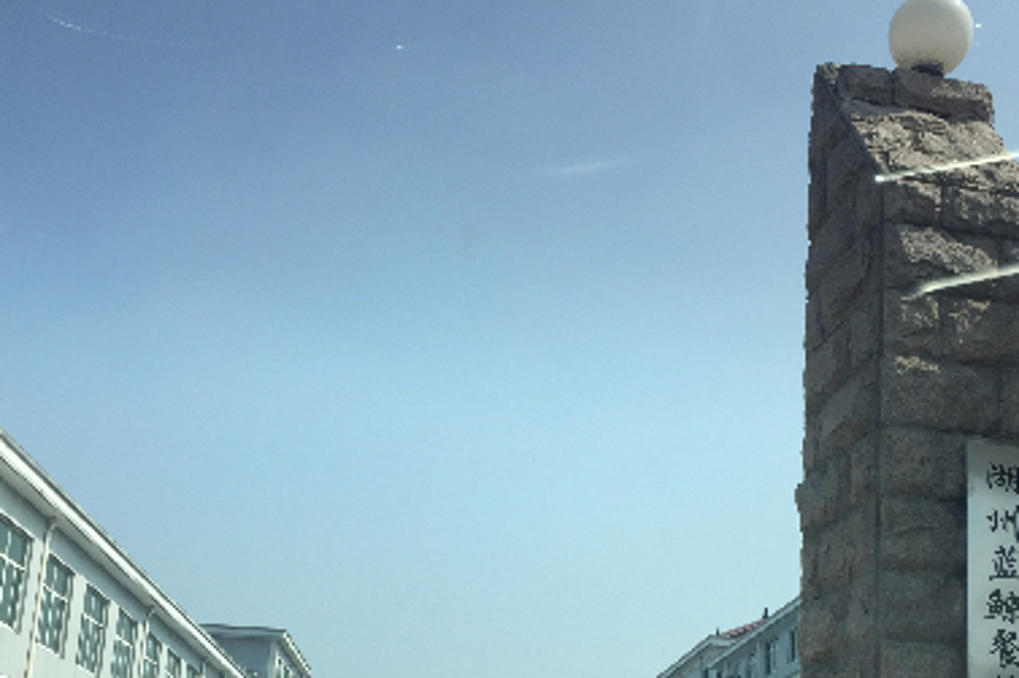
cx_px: 597
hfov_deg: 41.0
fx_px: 1358
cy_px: 581
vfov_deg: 27.3
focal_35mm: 48
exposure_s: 1/1412
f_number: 2.2
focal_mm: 4.15
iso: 32
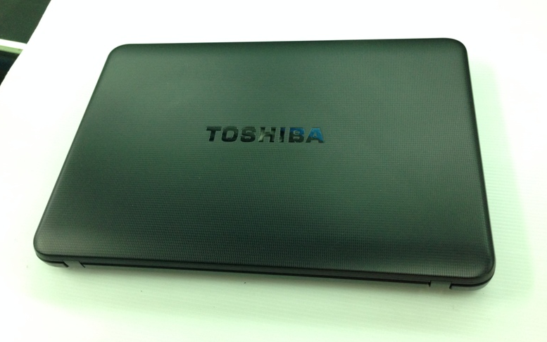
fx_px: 537
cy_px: 155
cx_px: 273
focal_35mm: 36
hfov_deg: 54.0
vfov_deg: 35.3
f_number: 2.4
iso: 160
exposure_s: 1/20
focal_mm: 4.12
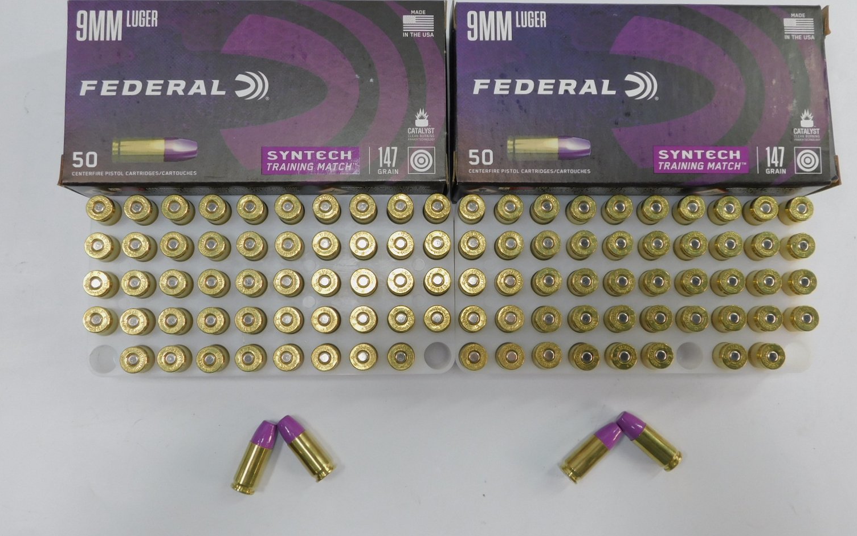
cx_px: 430
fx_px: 747
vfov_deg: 39.4
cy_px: 277
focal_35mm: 32
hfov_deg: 59.7
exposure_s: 1/320
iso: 125
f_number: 3.2
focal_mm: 5.3
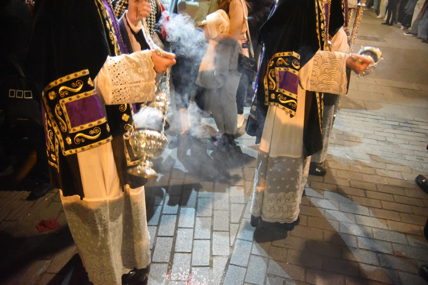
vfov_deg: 45.0
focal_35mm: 29
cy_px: 142
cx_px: 214
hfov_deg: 63.6
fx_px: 345
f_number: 3.5
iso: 12800
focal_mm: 29
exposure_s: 1/80
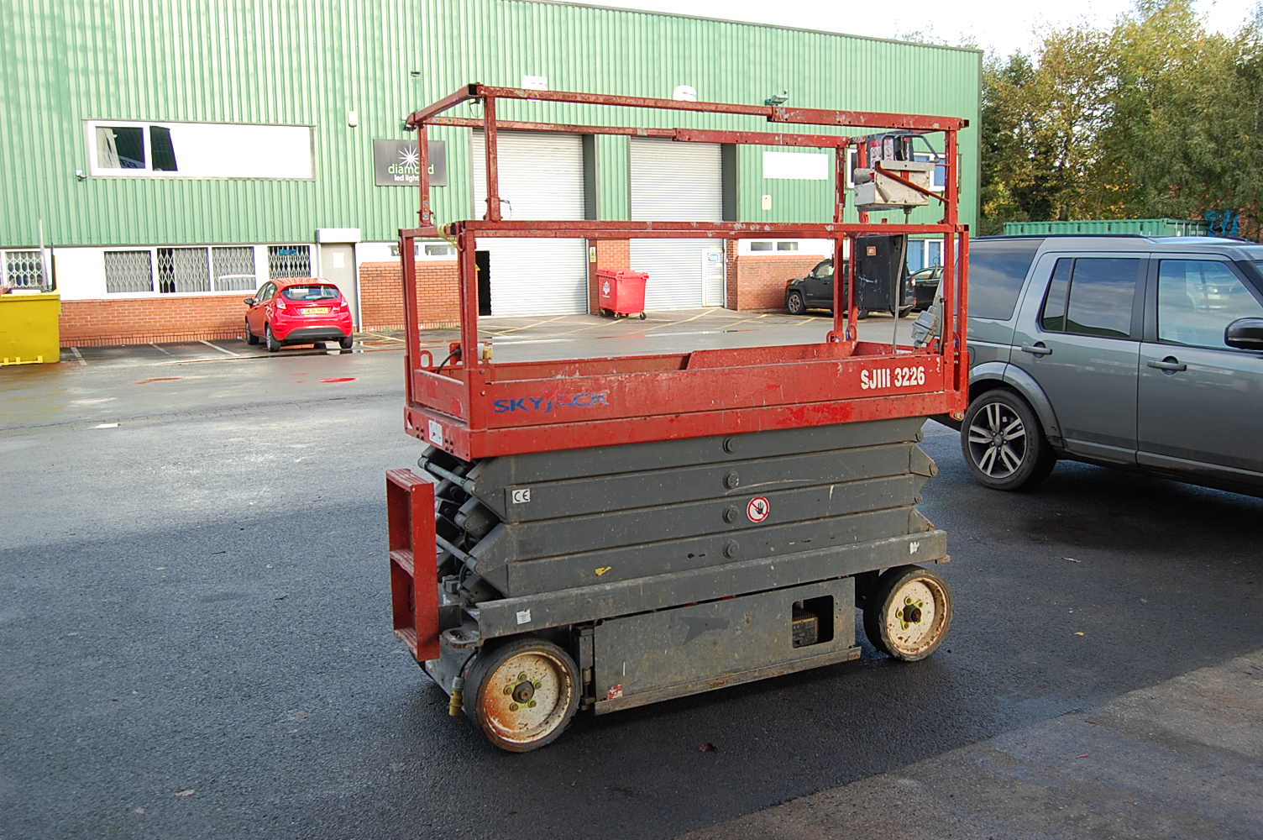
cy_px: 420
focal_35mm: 30
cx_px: 632
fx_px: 1052
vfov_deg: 43.5
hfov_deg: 62.0
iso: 280
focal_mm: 20
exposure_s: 1/125
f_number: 5.6
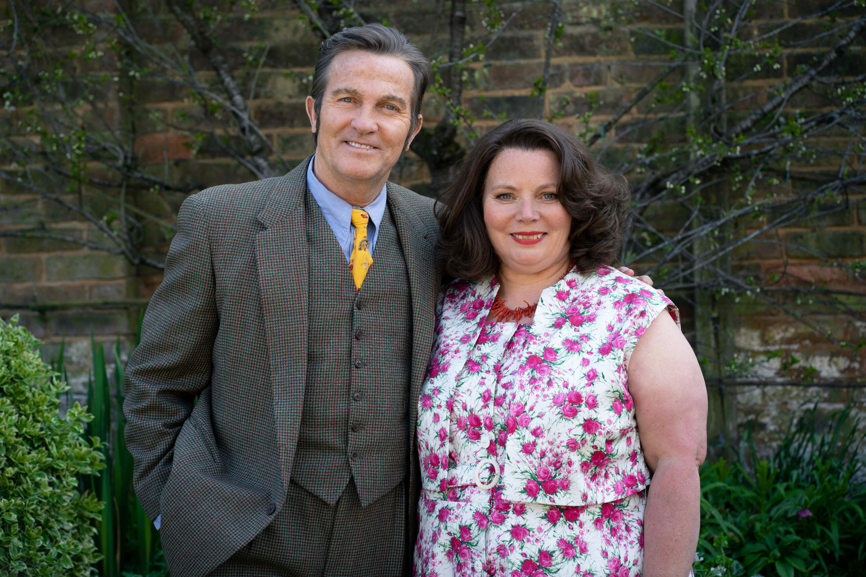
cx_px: 433
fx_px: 2045
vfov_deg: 16.1
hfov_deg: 23.9
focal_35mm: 85
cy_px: 288
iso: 200
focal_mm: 85
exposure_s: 1/320
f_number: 5
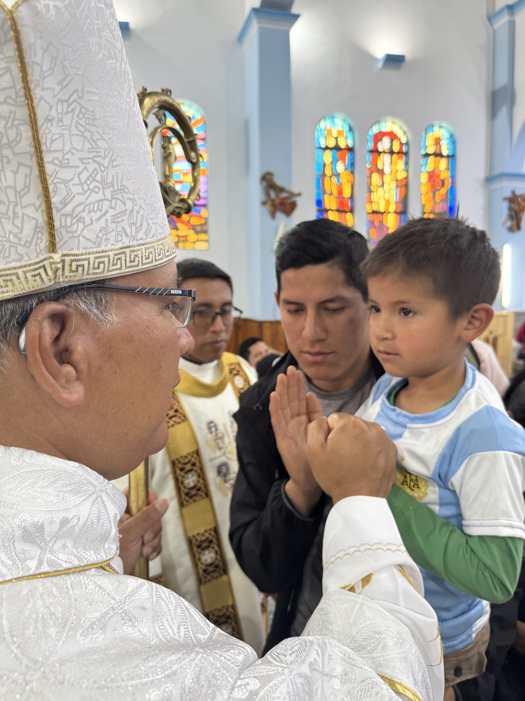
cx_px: 273
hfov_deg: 54.9
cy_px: 337
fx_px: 506
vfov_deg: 69.4
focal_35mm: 25
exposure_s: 1/60
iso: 250
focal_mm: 6.76
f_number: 1.78
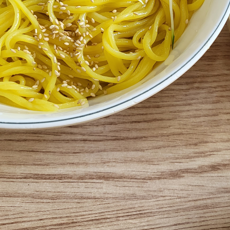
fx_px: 398
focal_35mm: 53
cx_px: 178
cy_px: 38
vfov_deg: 31.2
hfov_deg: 31.5
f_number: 1.8
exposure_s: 1/120
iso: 125
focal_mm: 4.25
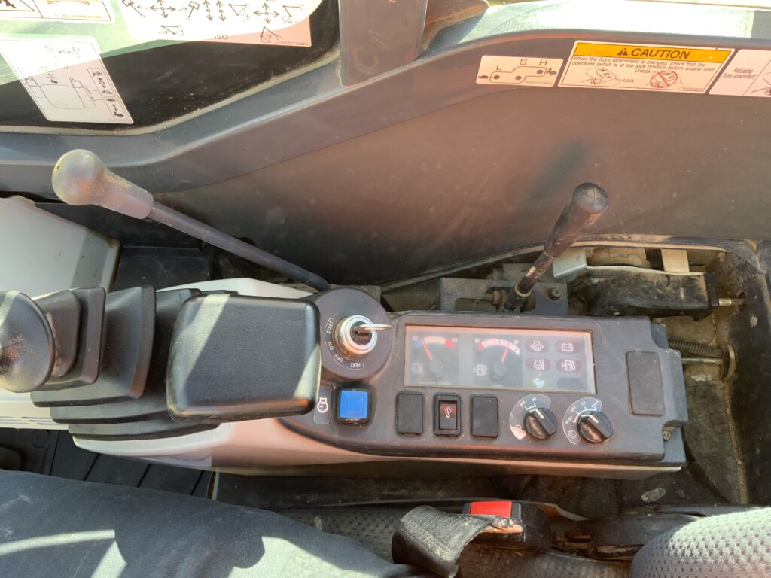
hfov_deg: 61.7
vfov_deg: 48.2
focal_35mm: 29
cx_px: 386
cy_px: 289
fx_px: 646
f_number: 1.8
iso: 64
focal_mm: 3
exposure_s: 1/121
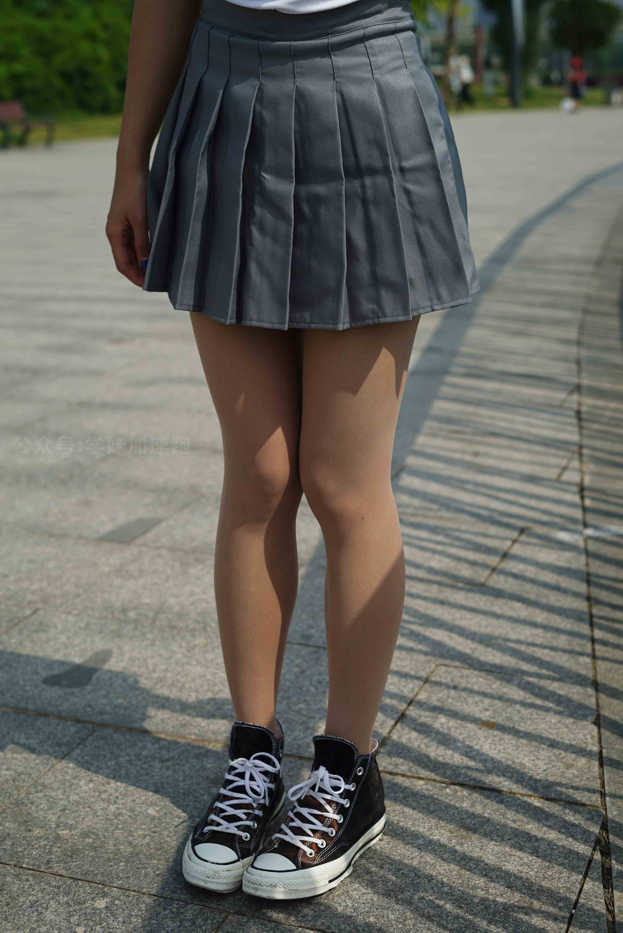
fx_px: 1296
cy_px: 466
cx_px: 312
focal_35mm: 50
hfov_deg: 27.0
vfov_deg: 39.6
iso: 50
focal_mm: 50
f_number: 4
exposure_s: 1/1600
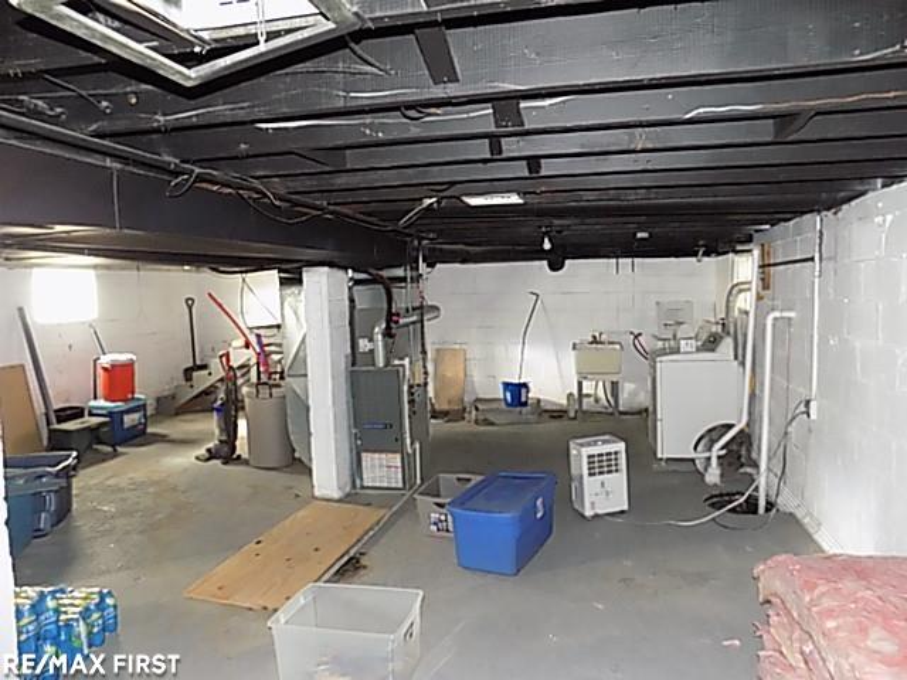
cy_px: 340
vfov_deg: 58.9
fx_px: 603
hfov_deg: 73.9
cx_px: 454
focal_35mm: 23
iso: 450
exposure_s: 1/30
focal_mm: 4
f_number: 3.1
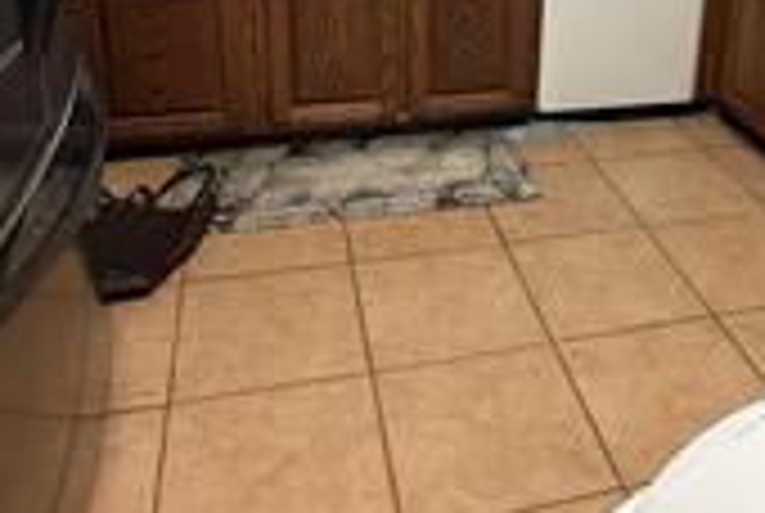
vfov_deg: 30.7
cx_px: 508
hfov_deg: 46.6
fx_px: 873
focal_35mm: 41
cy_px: 18
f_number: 2.2
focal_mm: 2.22
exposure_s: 1/42
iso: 320
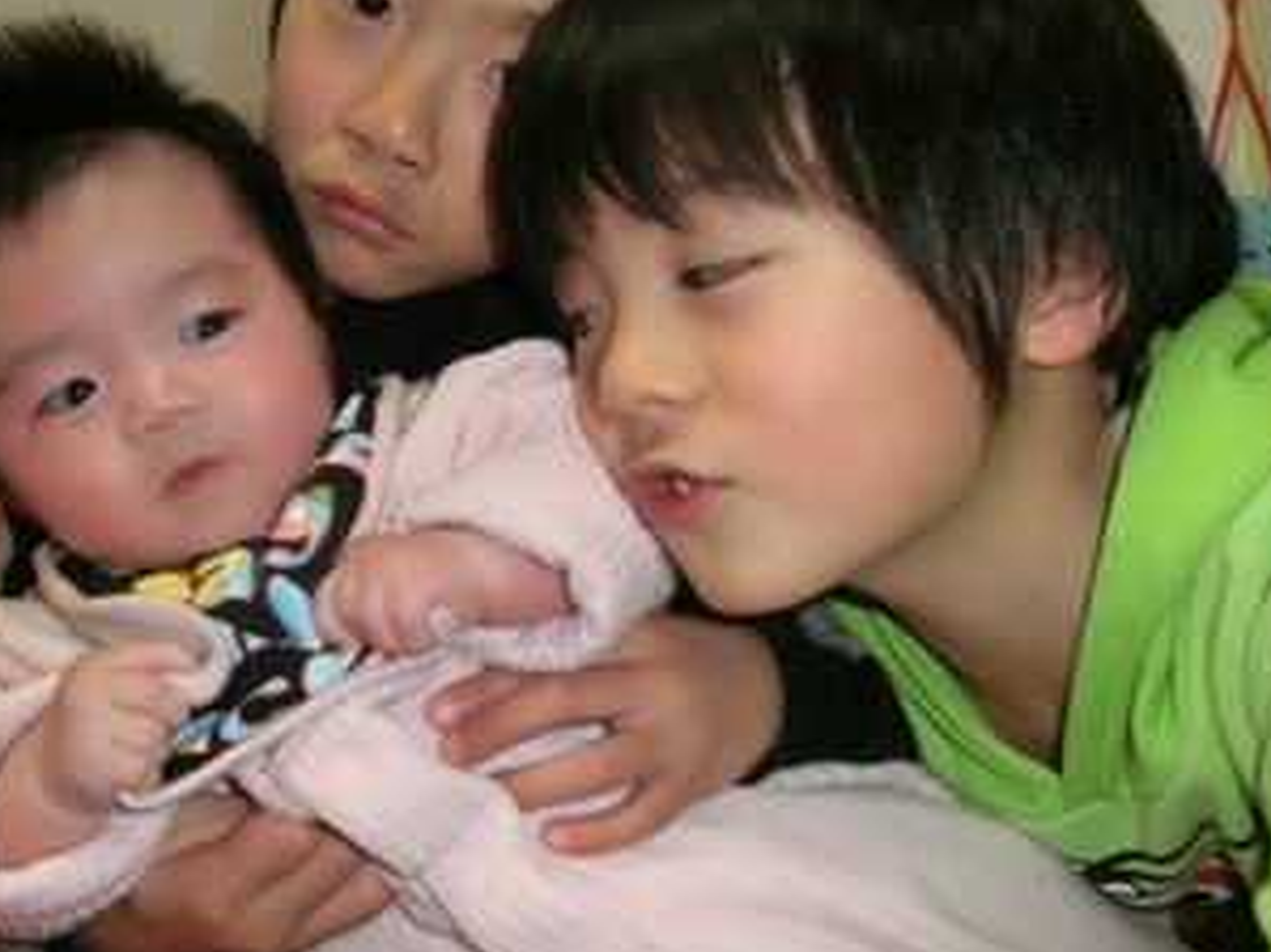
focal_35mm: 36
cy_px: 332
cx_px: 451
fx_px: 1321
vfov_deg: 39.2
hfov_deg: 50.7
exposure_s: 1/60
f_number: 3
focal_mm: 4.24
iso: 250
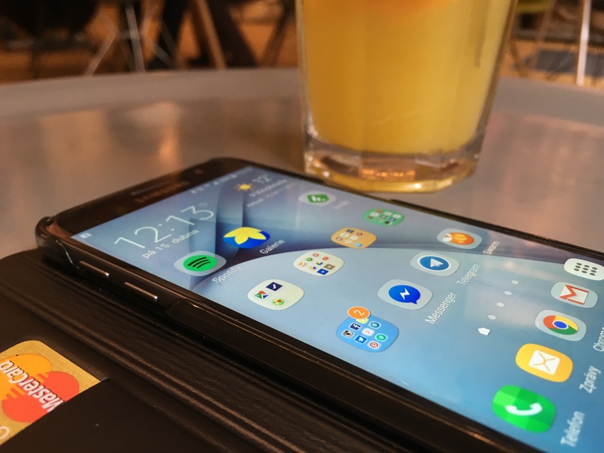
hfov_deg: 61.6
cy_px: 226
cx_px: 302
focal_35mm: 29
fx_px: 506
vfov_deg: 48.2
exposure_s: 1/33
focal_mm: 4.15
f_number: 2.2
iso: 80
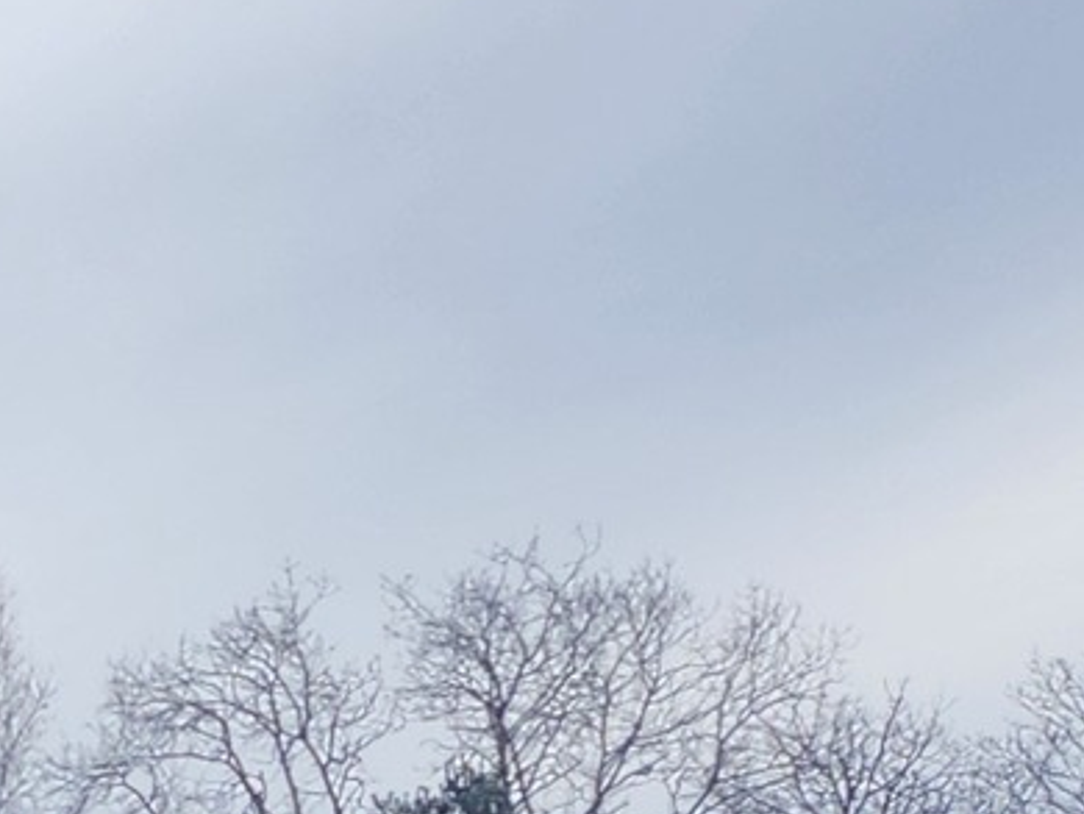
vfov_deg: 7.4
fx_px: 5672
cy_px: 2273
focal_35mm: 181
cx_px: -2426
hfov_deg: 8.6
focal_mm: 5.4
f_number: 1.8
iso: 20
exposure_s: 1/1139
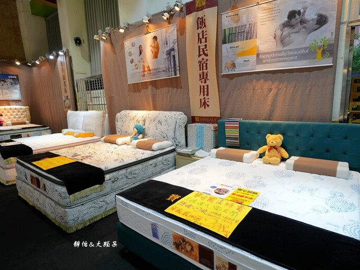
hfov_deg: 81.6
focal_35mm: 20
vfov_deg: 66.0
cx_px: 193
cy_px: 136
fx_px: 208
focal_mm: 17
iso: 160
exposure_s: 1/30
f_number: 2.8
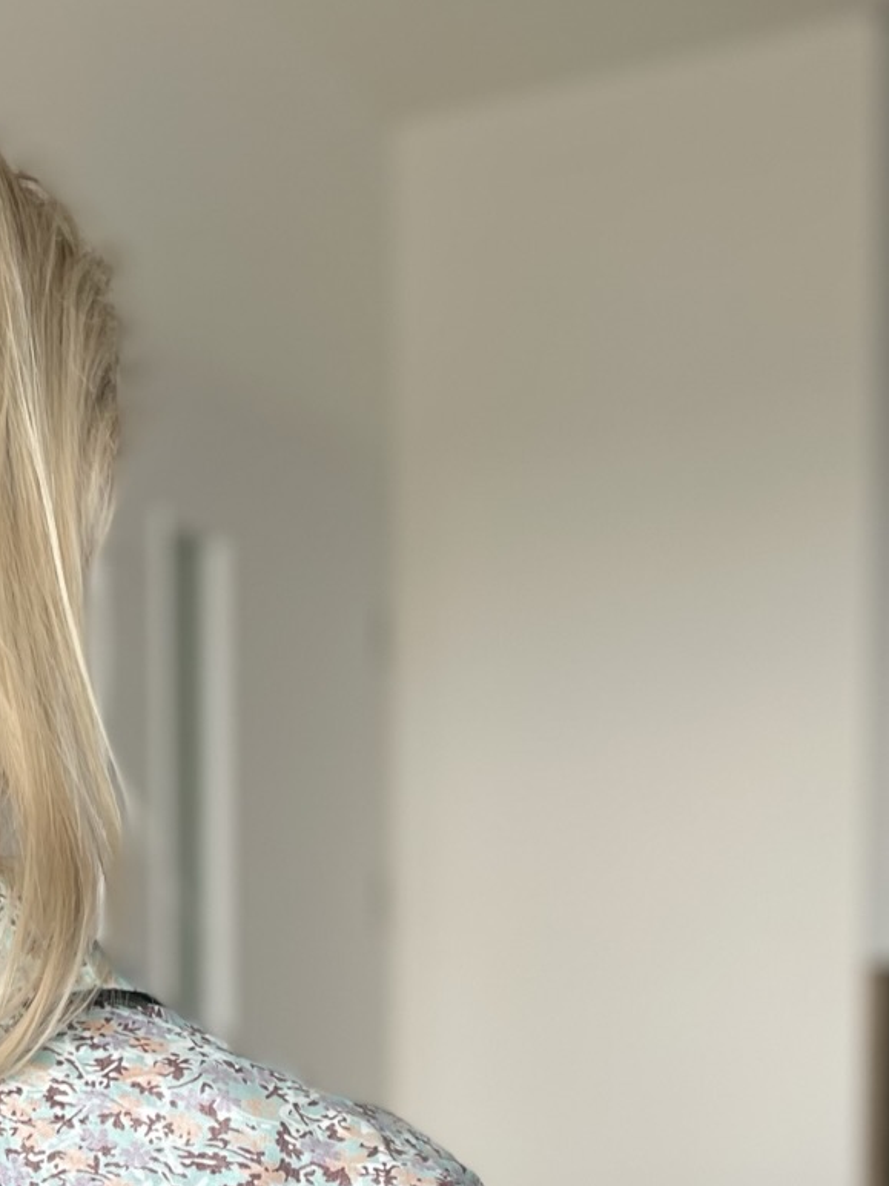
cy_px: 1297
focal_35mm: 69
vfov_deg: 26.1
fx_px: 2363
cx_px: -141
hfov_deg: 20.1
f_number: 1.6
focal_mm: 4.2
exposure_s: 1/121
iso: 32
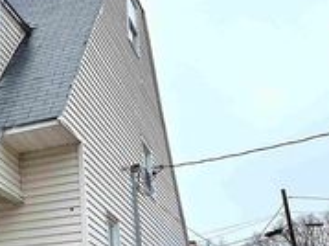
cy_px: 197
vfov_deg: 21.6
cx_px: -37
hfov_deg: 26.6
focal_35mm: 67
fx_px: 636
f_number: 1.78
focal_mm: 6.86
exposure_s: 1/1009
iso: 80
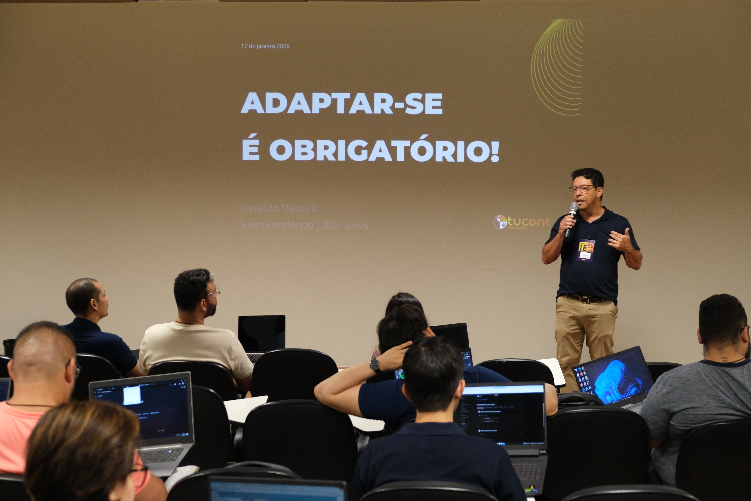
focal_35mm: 51
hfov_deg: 38.9
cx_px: 376
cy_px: 250
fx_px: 1064
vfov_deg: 26.5
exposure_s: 1/52
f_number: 4
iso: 1250
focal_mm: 34.3
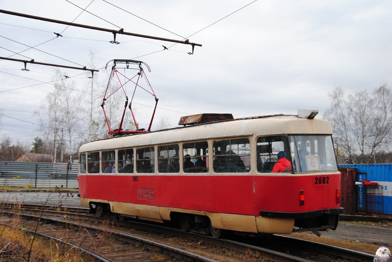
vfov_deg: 28.1
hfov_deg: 41.1
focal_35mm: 48
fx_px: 523
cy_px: 131
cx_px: 196
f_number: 5.6
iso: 400
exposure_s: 1/100
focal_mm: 32
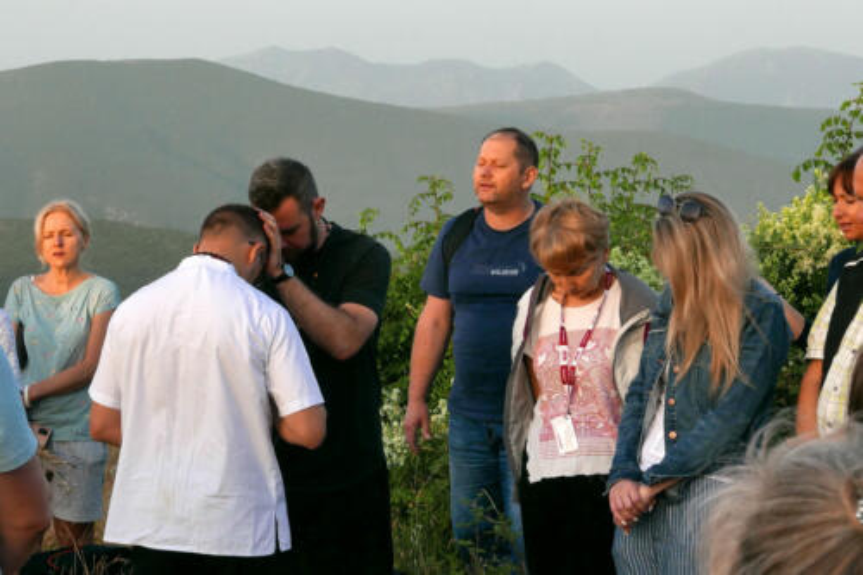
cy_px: 288
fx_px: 1797
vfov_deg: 18.2
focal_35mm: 75
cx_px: 432
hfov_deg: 27.0
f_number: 11
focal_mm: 34
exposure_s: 1/125
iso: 250
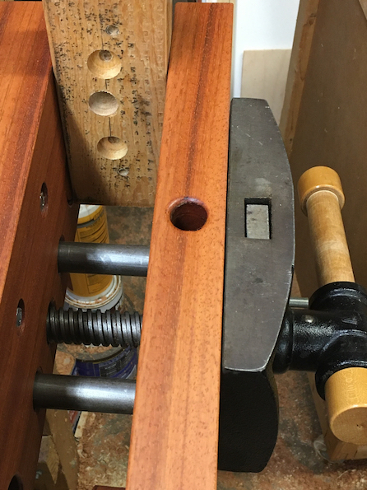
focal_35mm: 52
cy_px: 297
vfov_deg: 36.7
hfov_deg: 27.8
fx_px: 735
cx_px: 107
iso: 125
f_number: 2.2
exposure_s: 1/30
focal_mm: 4.15
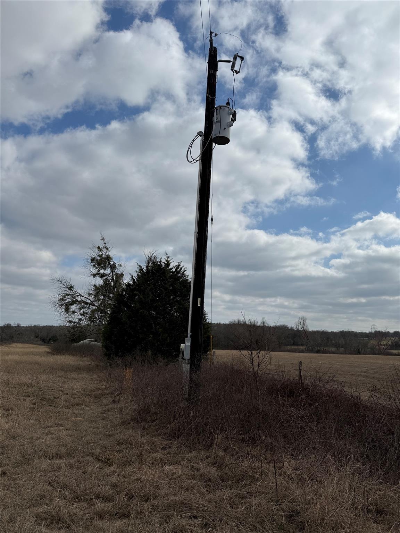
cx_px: 200
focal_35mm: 24
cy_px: 266
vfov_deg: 71.6
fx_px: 370
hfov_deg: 56.8
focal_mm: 6.76
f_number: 1.78
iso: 80
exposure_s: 1/11905
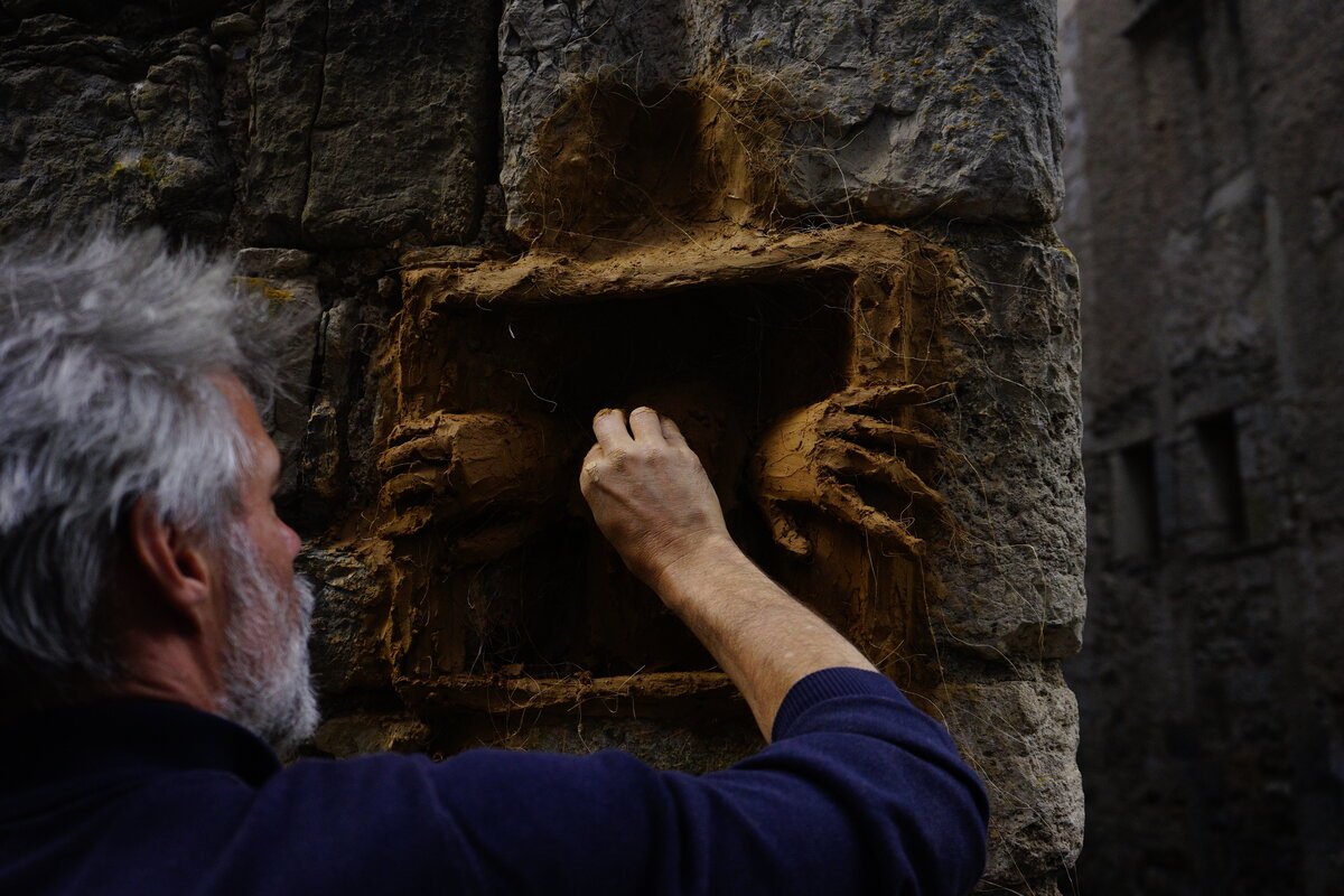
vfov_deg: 35.1
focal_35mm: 38
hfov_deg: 50.7
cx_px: 672
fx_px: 1419
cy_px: 448
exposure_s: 1/1600
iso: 1600
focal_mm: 38
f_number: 5
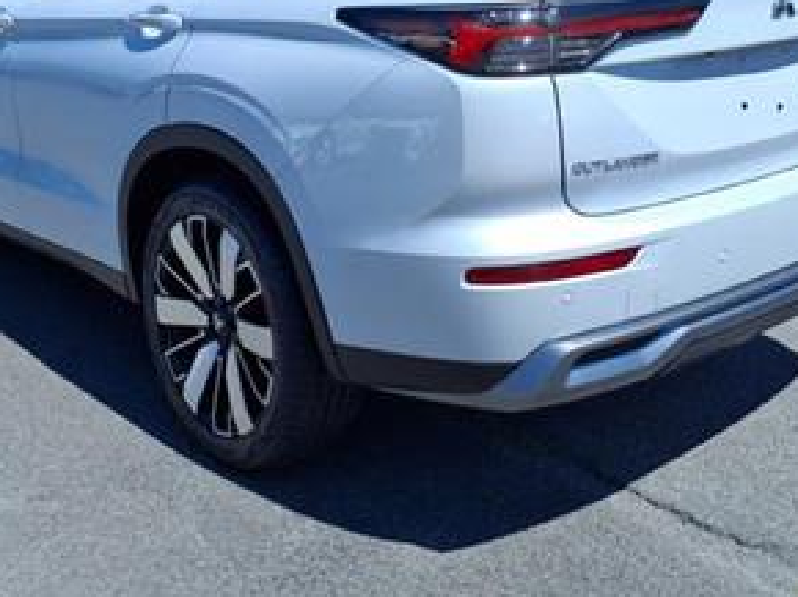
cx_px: 338
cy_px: 85
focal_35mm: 47
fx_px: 1083
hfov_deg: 40.4
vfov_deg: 29.8
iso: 40
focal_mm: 3.58
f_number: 1.9
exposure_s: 1/2500
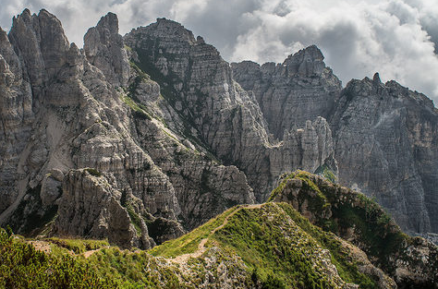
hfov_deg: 50.6
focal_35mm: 38
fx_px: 461
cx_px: 183
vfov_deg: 34.7
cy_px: 113
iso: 200
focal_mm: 20
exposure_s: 1/500
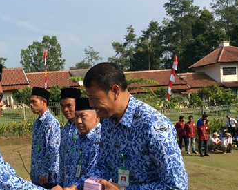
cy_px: 133
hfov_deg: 36.2
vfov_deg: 29.9
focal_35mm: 50
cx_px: 52
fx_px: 352
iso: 32
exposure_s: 1/1271
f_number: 2.4
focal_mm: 3.3
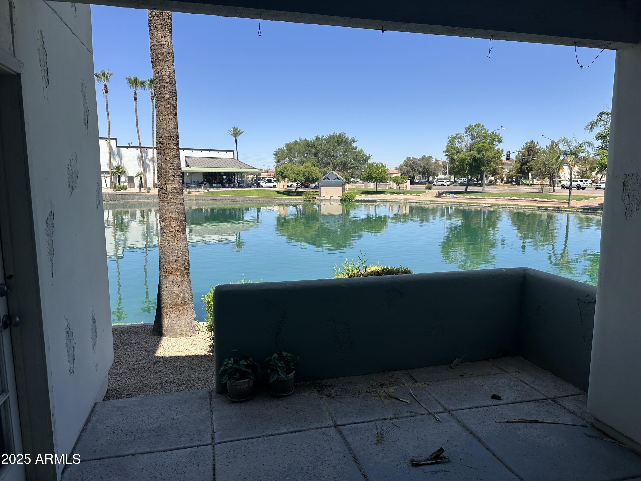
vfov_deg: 56.8
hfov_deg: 71.6
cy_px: 240
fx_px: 444
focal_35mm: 24
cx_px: 320
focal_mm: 6.86
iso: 80
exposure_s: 1/3717
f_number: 1.78
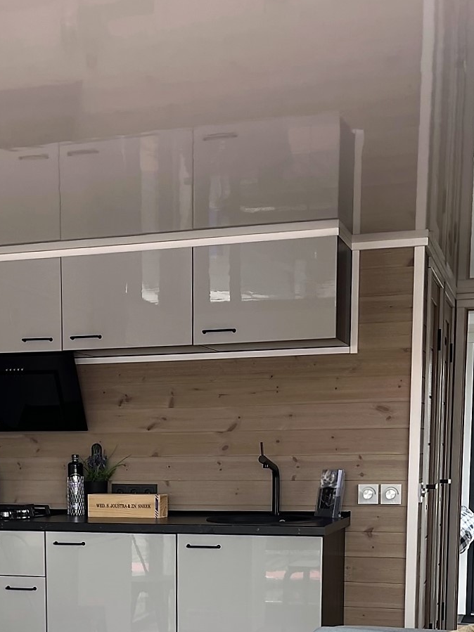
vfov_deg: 31.8
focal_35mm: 57
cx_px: 128
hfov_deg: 25.4
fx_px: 1041
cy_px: 596
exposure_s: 1/176
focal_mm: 5.1
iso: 40
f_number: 1.6
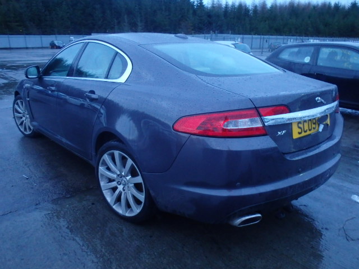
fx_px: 290
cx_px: 180
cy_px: 134
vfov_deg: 49.7
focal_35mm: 28
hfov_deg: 63.4
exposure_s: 1/13
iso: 800
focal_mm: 5
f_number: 3.9
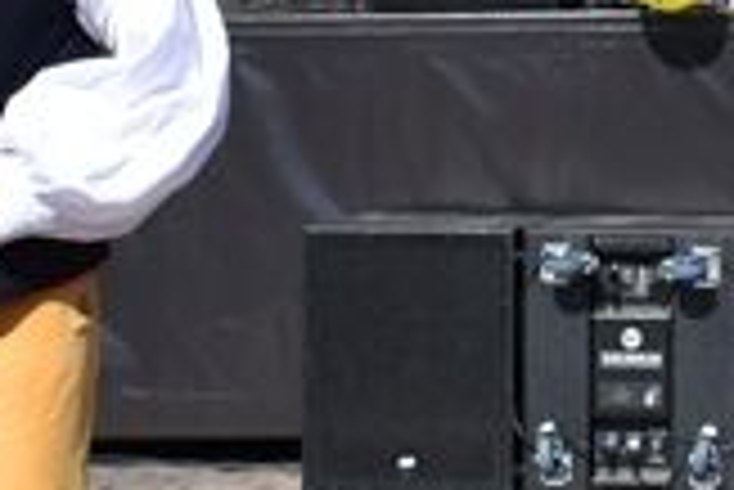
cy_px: -245
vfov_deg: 5.6
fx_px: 5000
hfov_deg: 8.4
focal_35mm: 245
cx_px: 734
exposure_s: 1/320
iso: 100
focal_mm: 26
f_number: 9
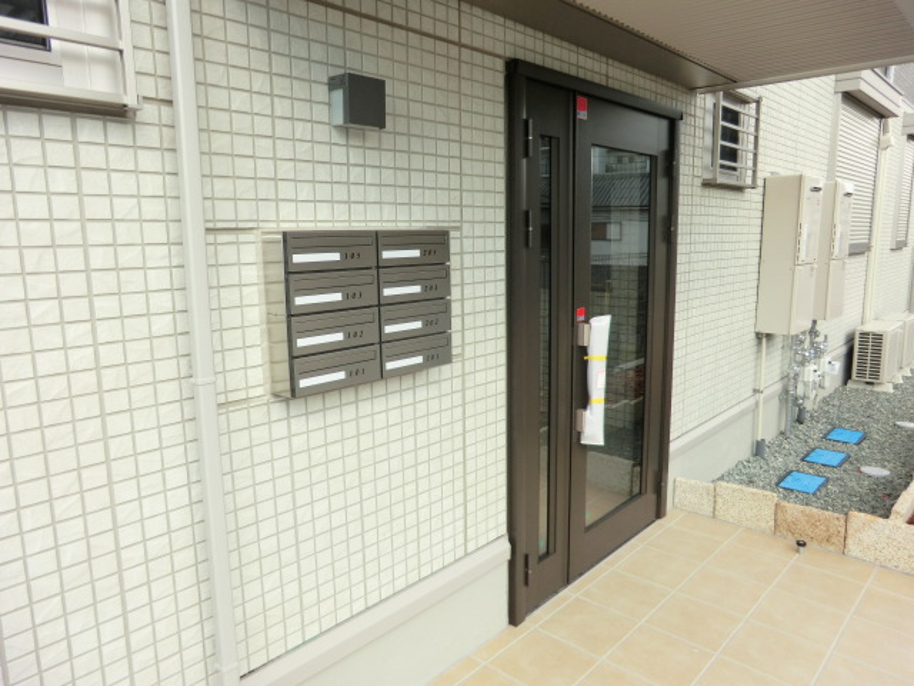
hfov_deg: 71.6
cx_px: 457
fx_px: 634
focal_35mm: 24
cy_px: 343
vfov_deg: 56.8
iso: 80
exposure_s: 1/320
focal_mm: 4.3
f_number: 3.2
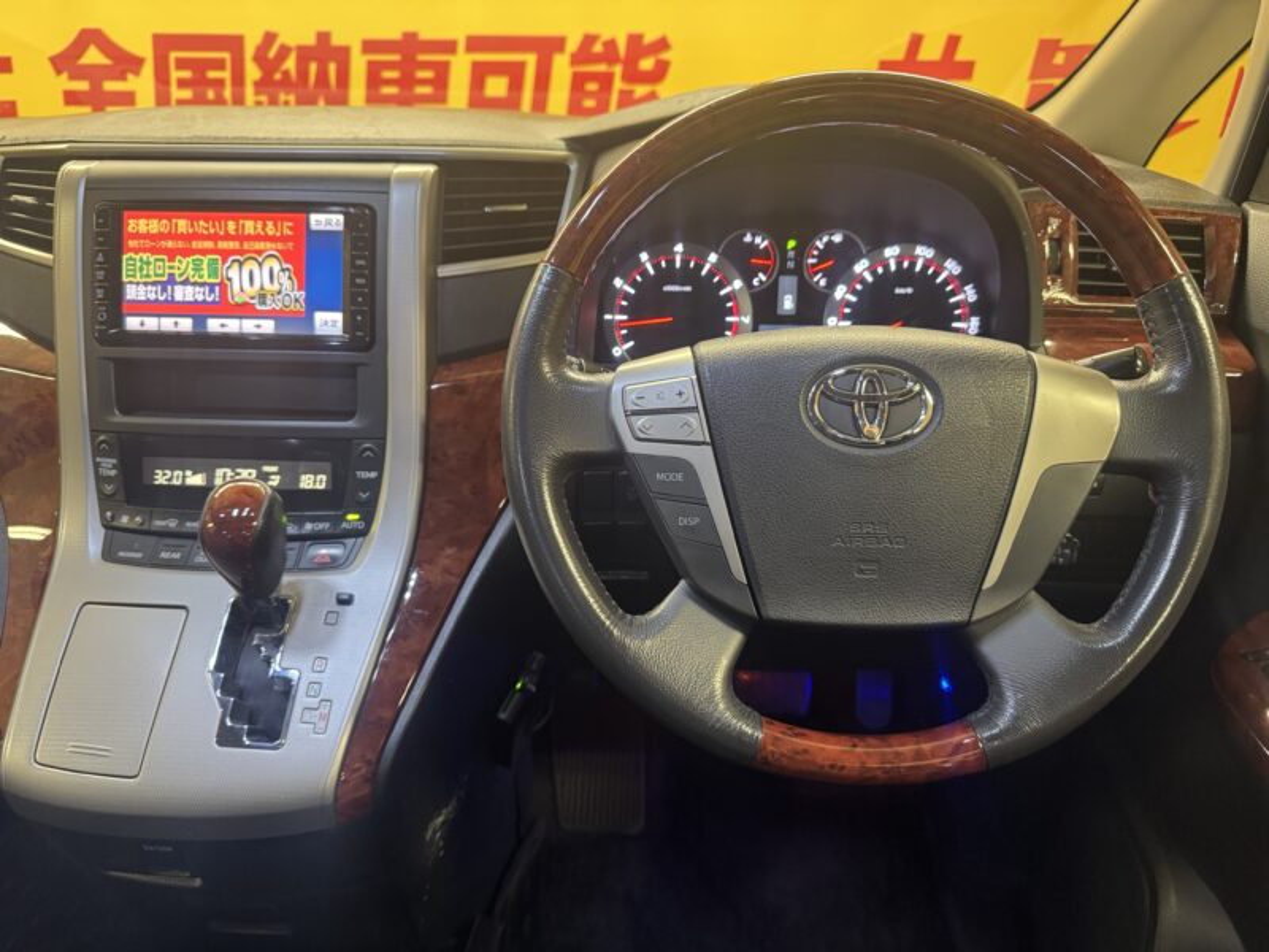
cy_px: 476
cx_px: 634
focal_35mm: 24
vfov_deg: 56.8
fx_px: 880
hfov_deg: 71.6
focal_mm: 6.76
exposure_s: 1/50
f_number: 1.78
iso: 500
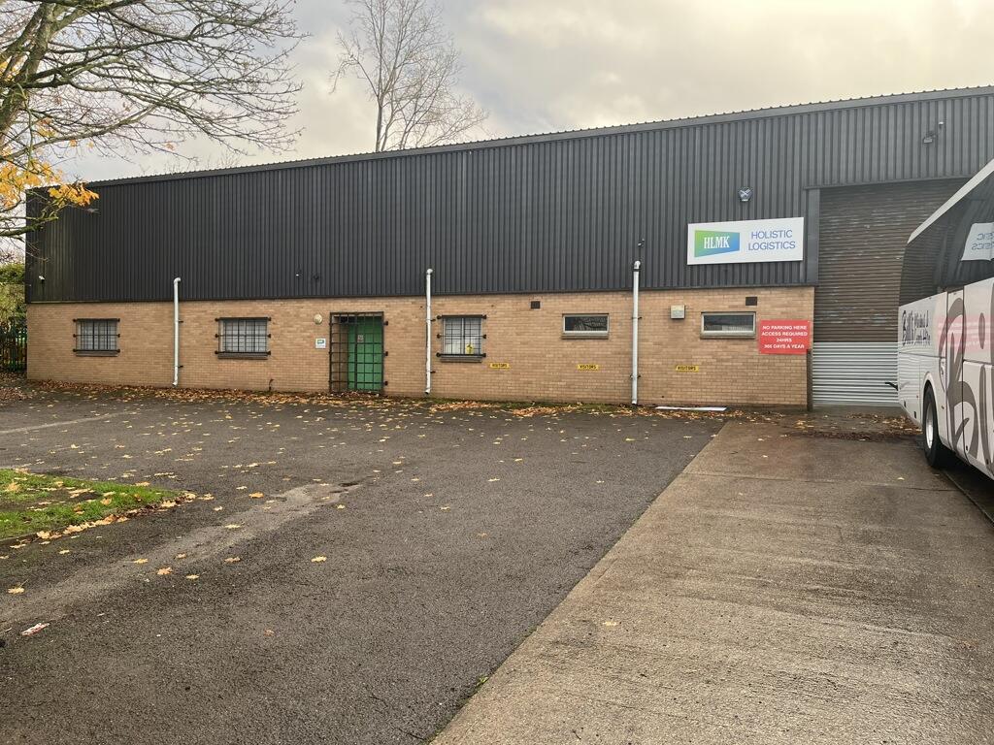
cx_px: 497
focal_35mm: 26
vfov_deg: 53.1
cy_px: 372
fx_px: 747
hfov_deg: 67.3
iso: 50
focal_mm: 5.1
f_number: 1.6
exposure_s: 1/259
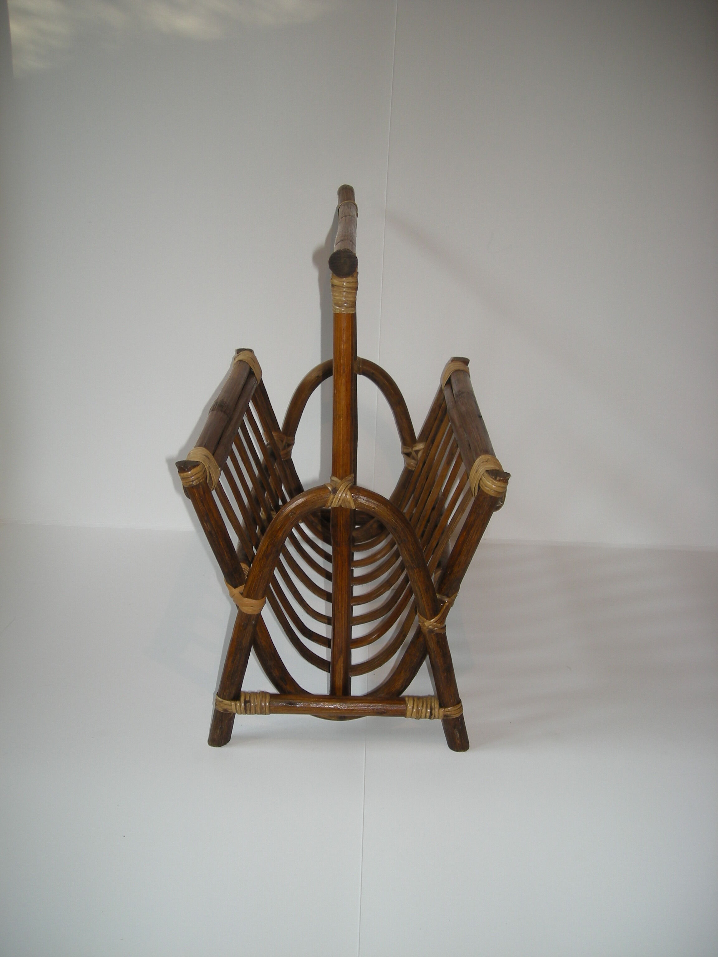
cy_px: 478
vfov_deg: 52.6
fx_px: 968
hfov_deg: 40.7
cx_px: 359
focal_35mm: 35
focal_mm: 5.7
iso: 50
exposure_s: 1/51.4
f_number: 2.8
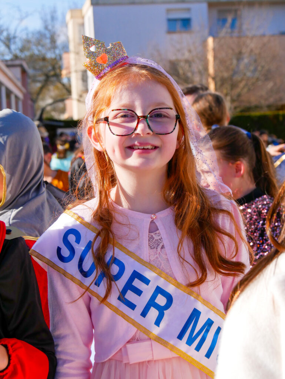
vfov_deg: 26.3
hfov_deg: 19.9
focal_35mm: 74
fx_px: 812
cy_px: 190
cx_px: 142
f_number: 5.1
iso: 500
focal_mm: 37
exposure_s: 1/2500
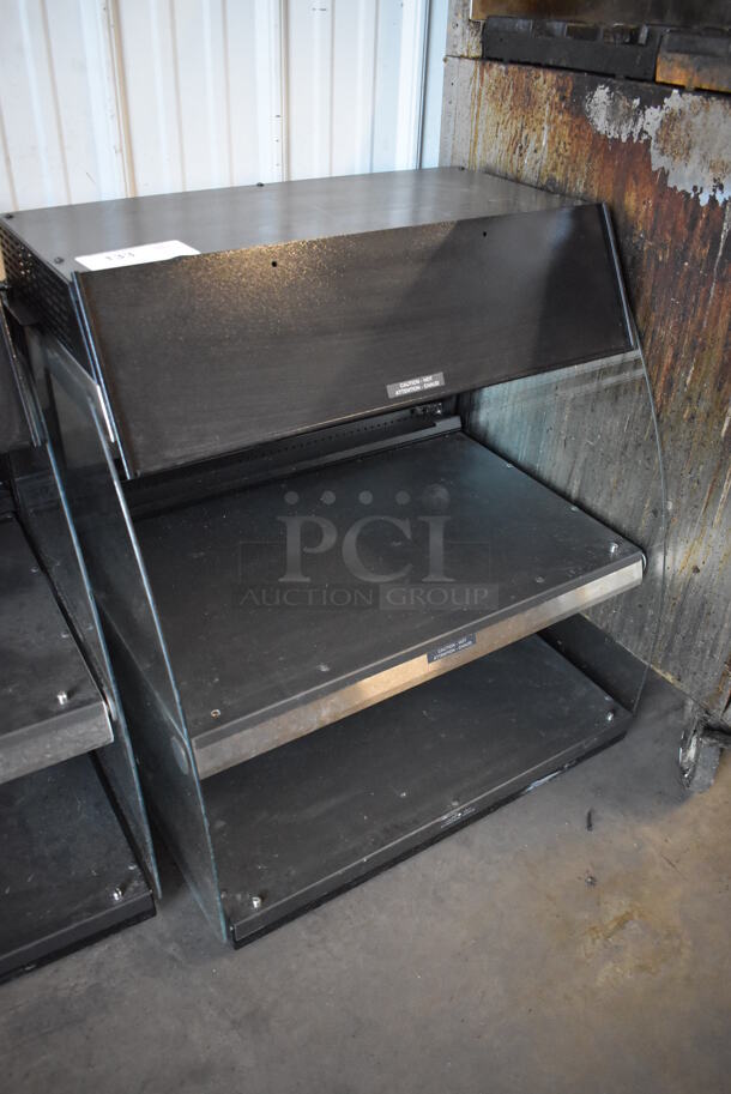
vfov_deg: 67.3
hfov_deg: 48.0
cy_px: 547
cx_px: 366
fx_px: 821
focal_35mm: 27
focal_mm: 18
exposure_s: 1/125
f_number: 3.5
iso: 4000
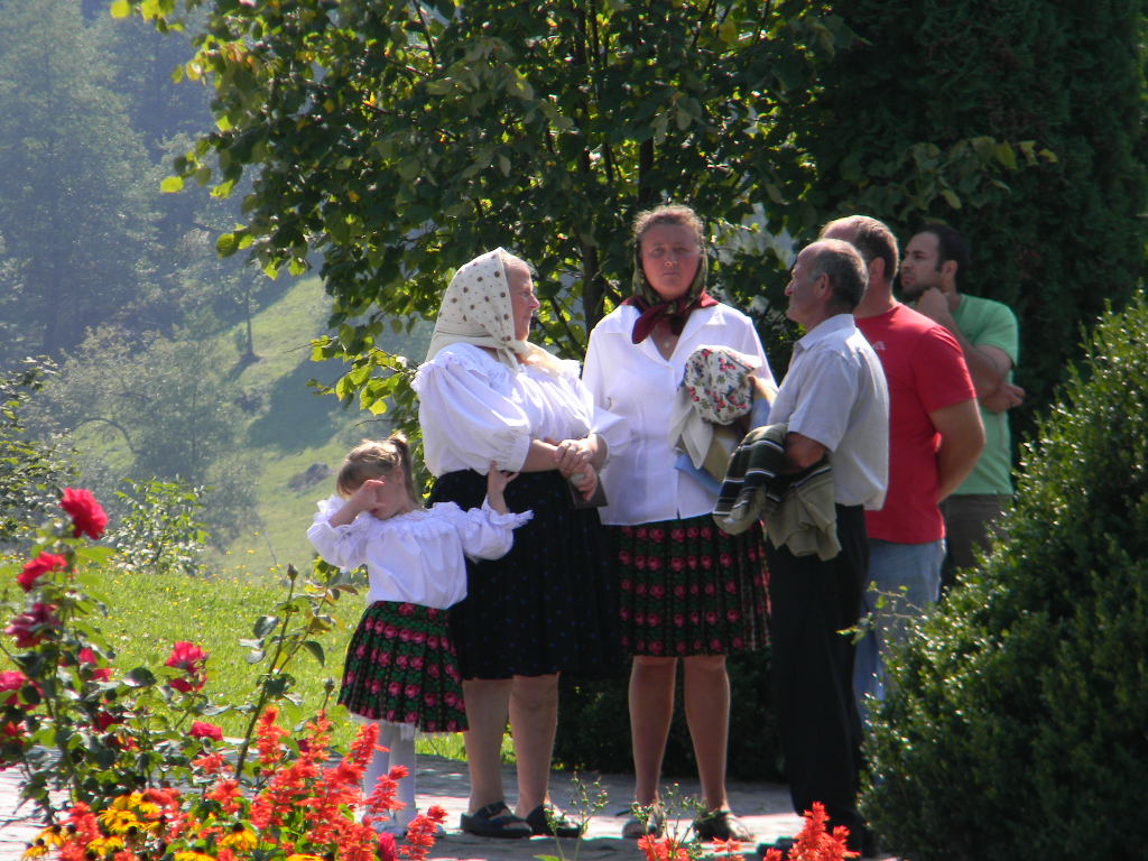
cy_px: 430
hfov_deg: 5.9
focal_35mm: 335
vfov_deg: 4.4
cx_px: 574
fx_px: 11110
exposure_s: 1/206
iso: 80
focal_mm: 60.7
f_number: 5.4
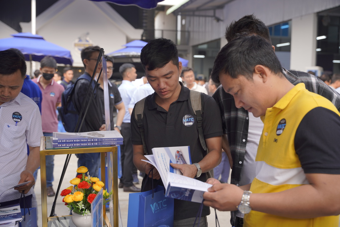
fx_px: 418
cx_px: 170
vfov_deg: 30.3
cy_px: 114
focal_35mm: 44
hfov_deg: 44.2
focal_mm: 44.3
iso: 100
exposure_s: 1/160
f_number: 3.5
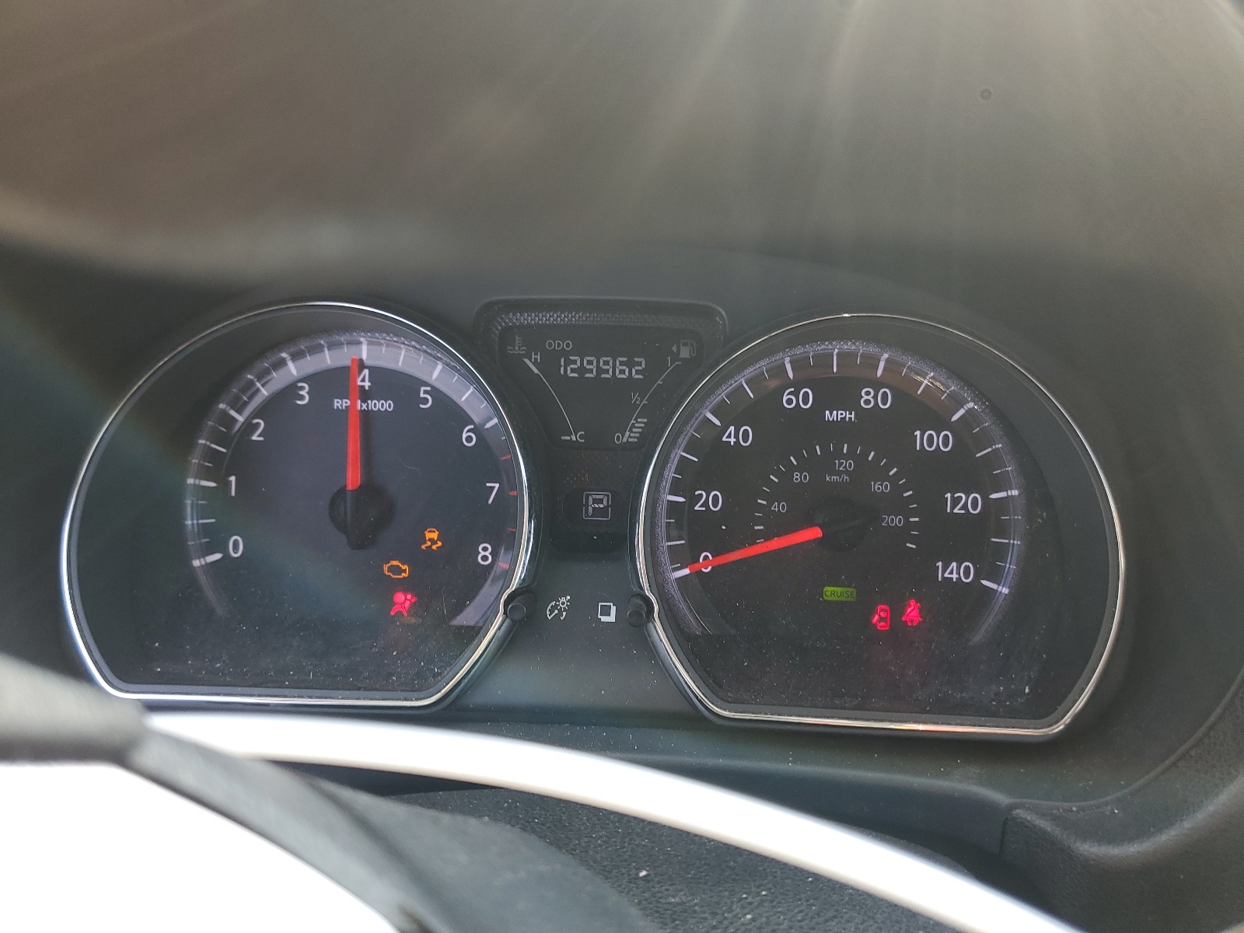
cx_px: 622
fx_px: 934
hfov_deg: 67.3
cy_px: 466
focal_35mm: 26
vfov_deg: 53.1
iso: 51
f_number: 1.5
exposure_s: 1/120
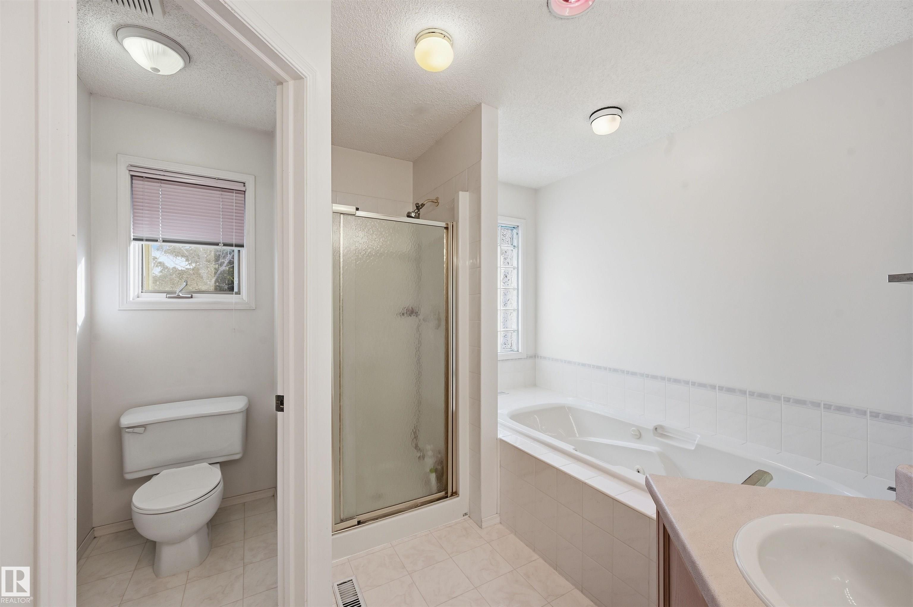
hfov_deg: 104.3
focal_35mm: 14
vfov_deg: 81.1
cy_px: 304
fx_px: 355
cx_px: 456
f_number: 8
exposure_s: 1/200
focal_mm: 14
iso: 100
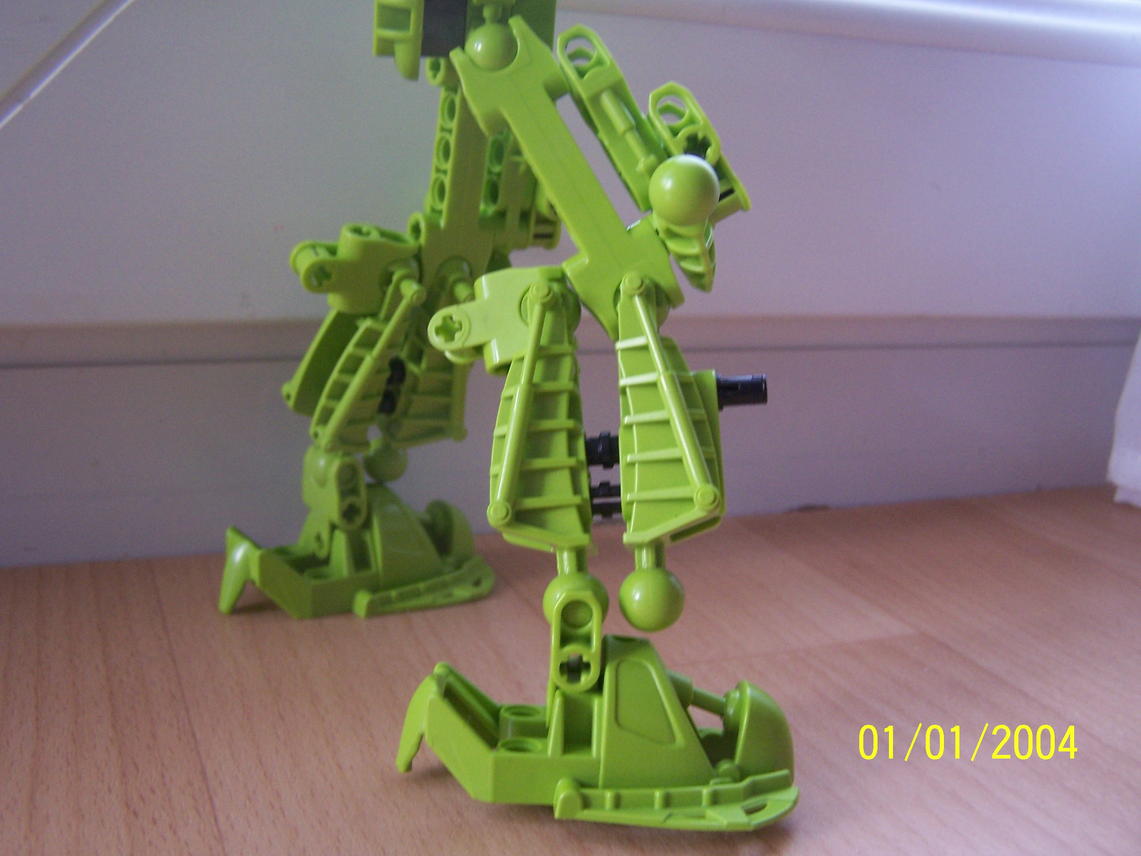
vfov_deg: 37.7
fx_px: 1253
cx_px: 570
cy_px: 428
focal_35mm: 38
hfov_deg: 49.0
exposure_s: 1/125
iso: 140
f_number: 2.8
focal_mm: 6.3
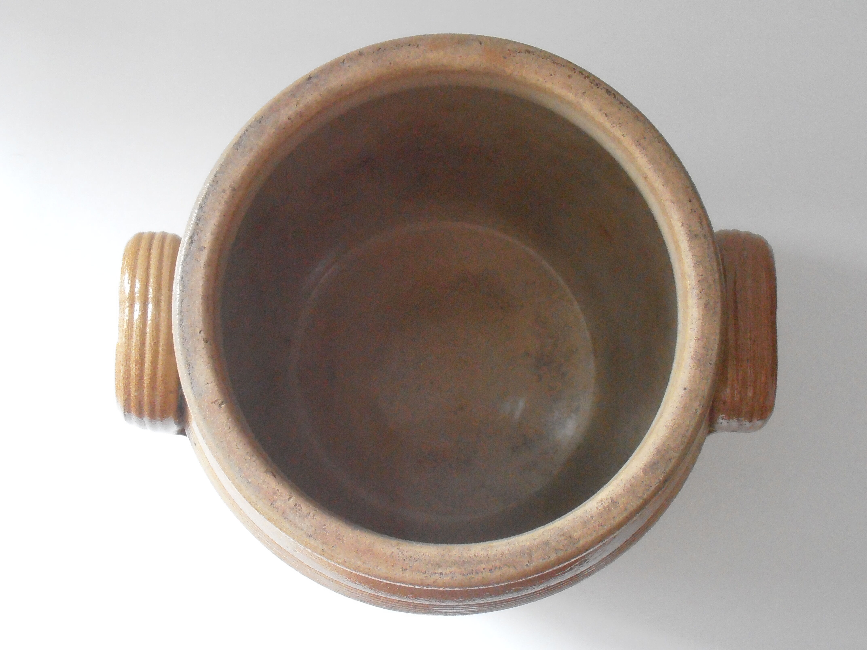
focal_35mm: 44
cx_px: 434
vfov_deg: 32.9
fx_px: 1102
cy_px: 325
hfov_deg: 42.9
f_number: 4.2
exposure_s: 1/200
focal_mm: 7.87
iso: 800
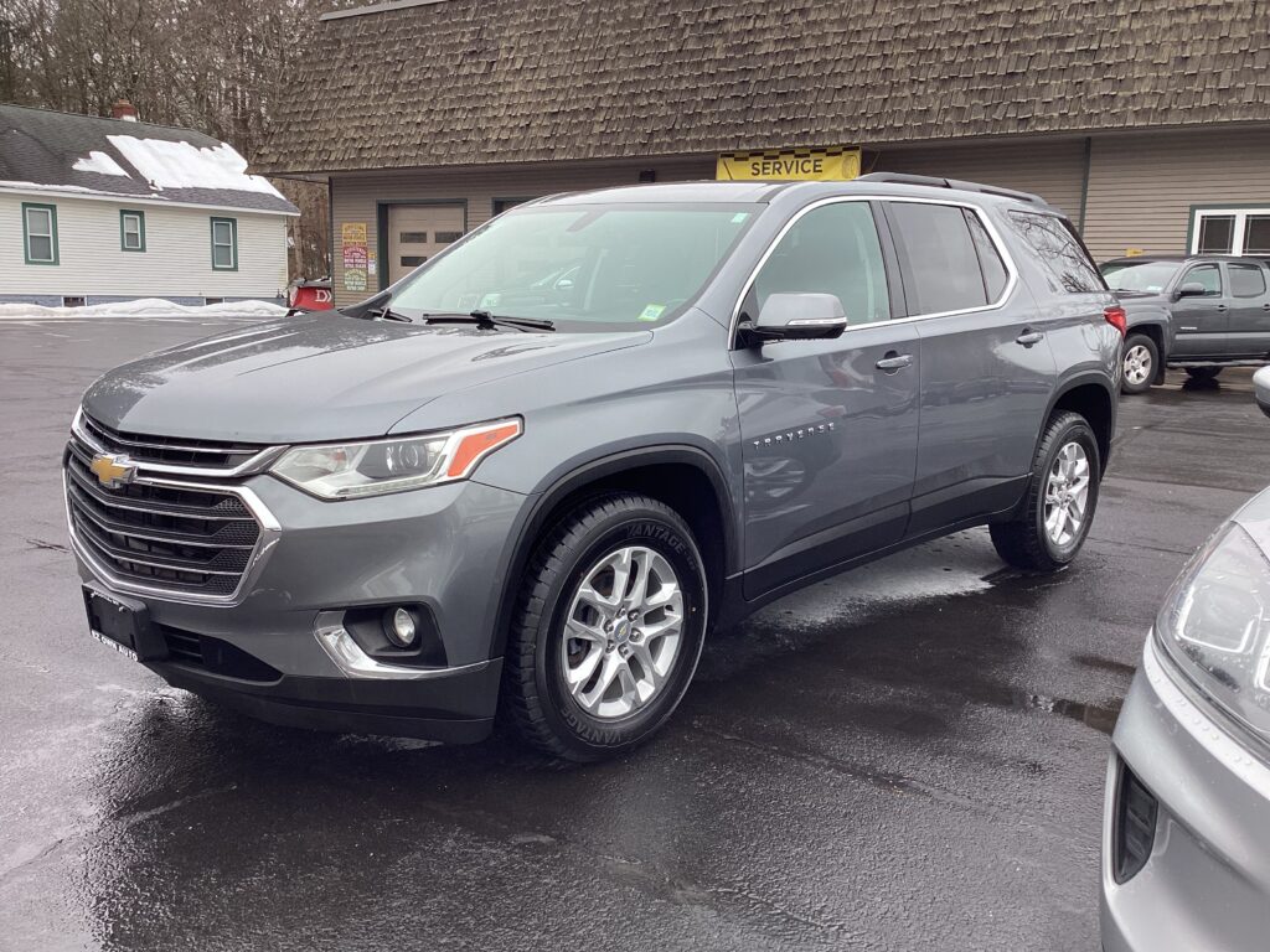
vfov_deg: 45.4
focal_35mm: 31
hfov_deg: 58.4
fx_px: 1137
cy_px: 476
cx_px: 635
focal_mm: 3.3
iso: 25
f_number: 2.4
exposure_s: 1/271
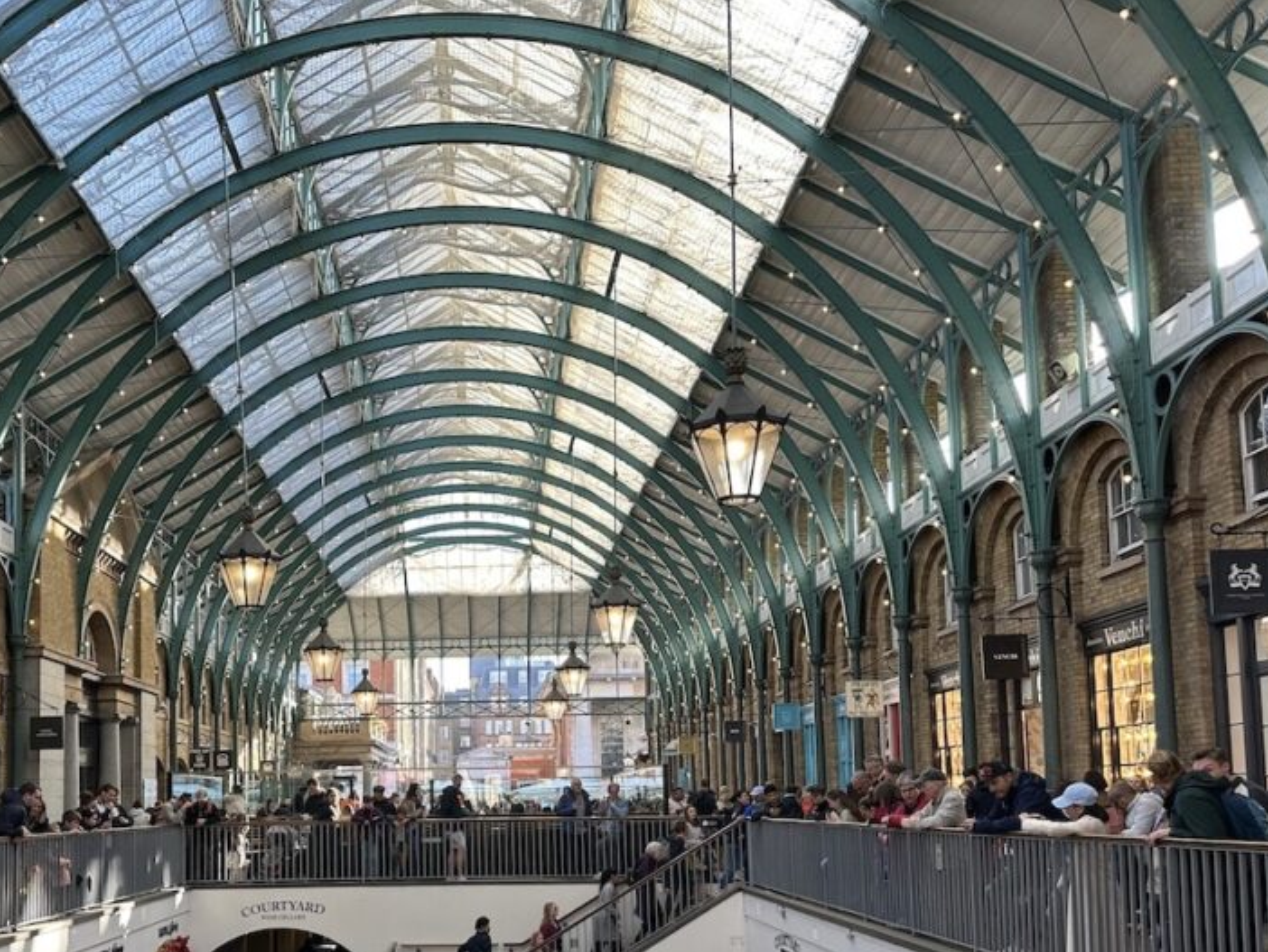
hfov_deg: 51.7
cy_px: 692
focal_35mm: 35
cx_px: 426
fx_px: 1283
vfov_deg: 39.8
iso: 80
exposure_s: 1/213
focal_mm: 6.86
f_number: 1.78
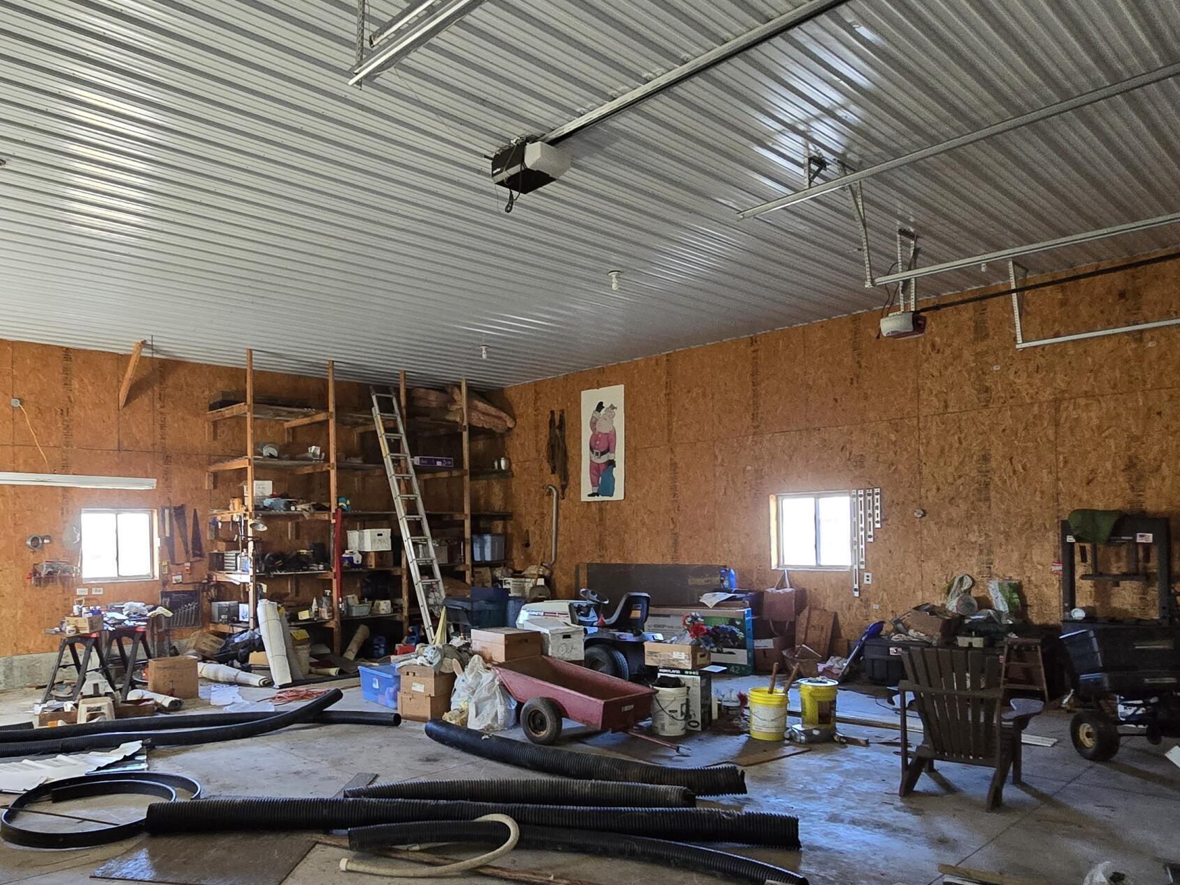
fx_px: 784
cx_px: 432
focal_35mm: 23
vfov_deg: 58.2
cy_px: 546
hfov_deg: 72.5
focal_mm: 2.2
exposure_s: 1/60
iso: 640
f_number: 2.2
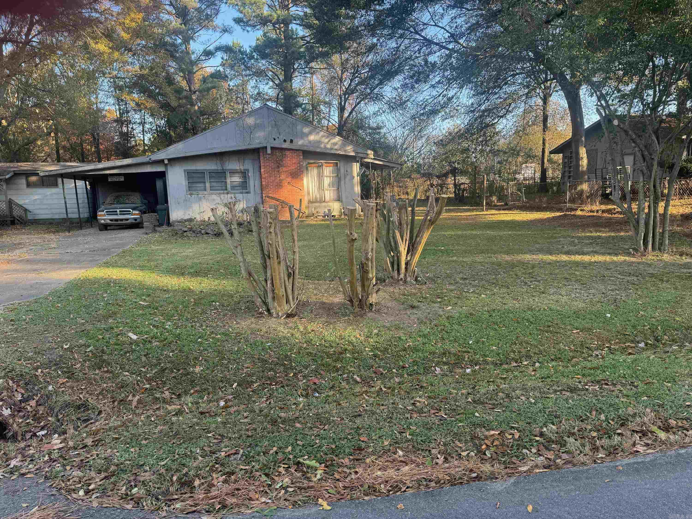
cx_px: 346
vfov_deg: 56.8
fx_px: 480
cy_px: 260
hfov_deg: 71.6
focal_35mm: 24
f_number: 1.78
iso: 64
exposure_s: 1/213
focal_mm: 6.86
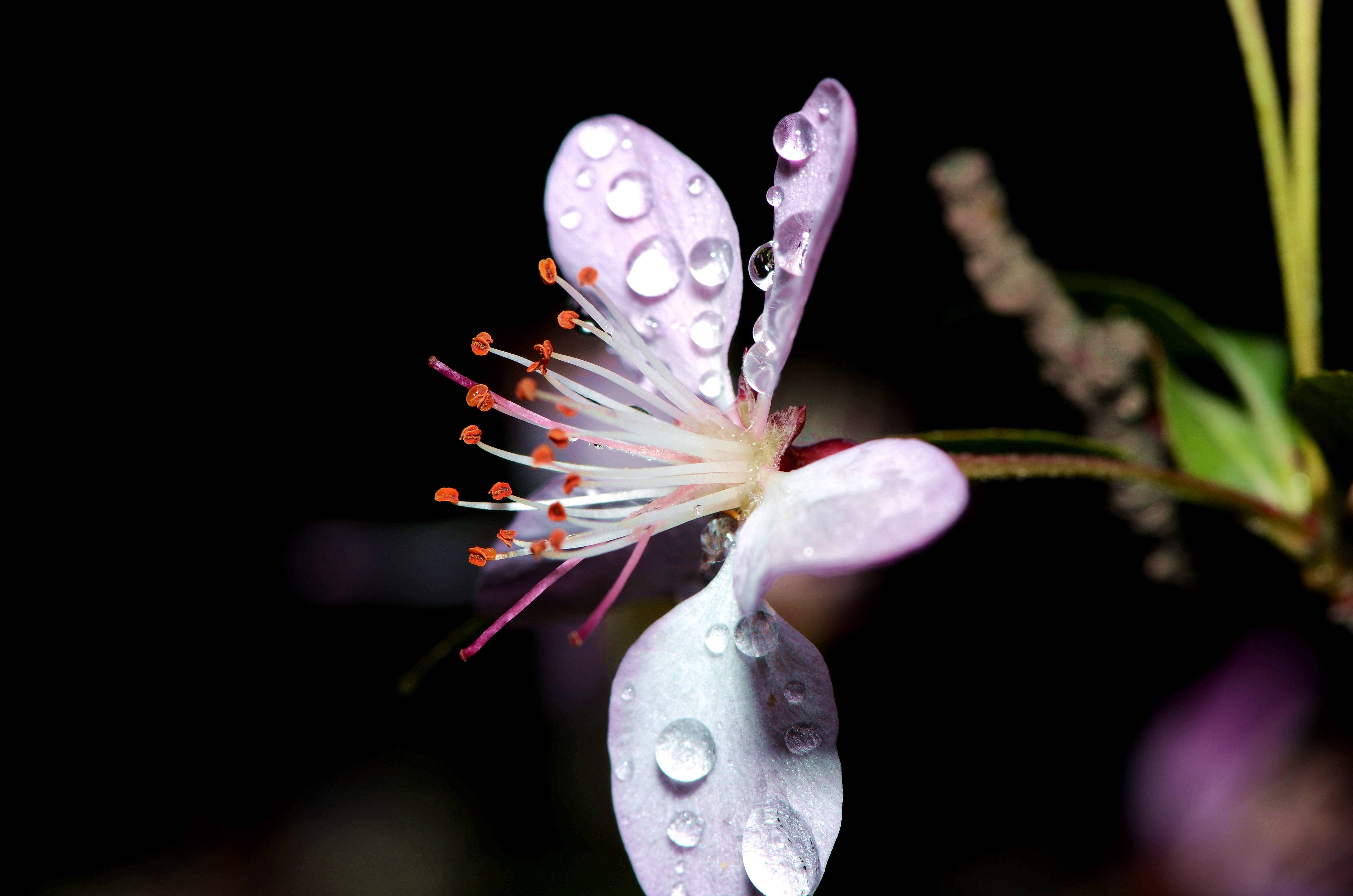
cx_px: 676
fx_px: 5907
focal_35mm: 158
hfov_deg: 13.1
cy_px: 448
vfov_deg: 8.7
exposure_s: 1/250
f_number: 13
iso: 100
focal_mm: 105
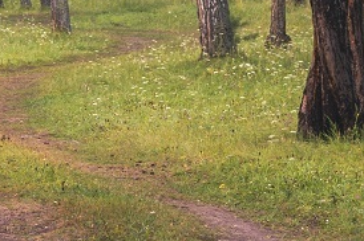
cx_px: 143
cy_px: -158
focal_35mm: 249
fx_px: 2518
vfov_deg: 5.4
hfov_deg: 8.3
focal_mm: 35
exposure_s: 1/40
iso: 400
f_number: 4
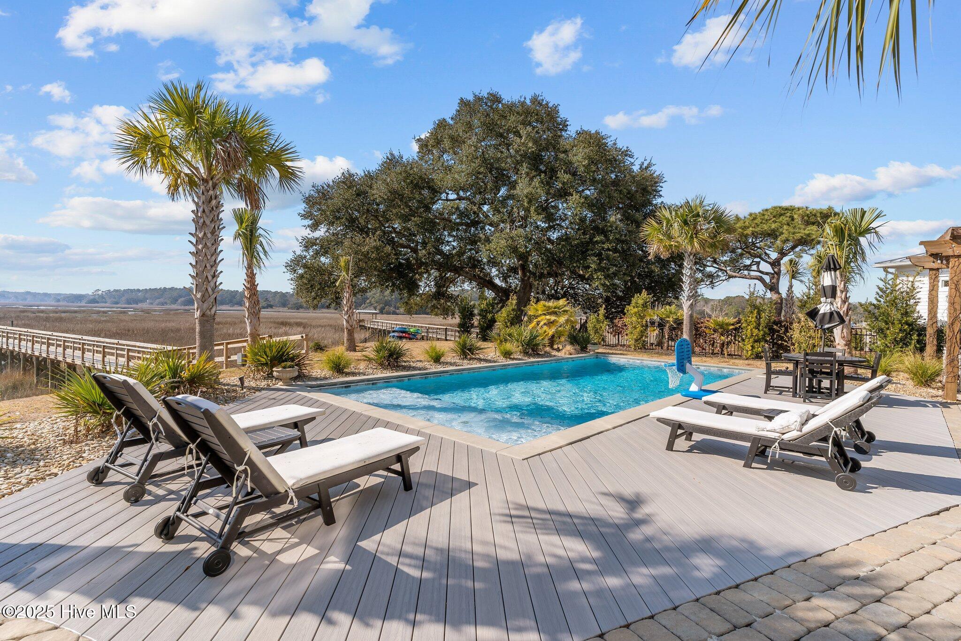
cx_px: 480
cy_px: 320
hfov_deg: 93.3
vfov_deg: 70.4
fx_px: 454
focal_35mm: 17
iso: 125
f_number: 7.1
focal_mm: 17
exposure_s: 1/400
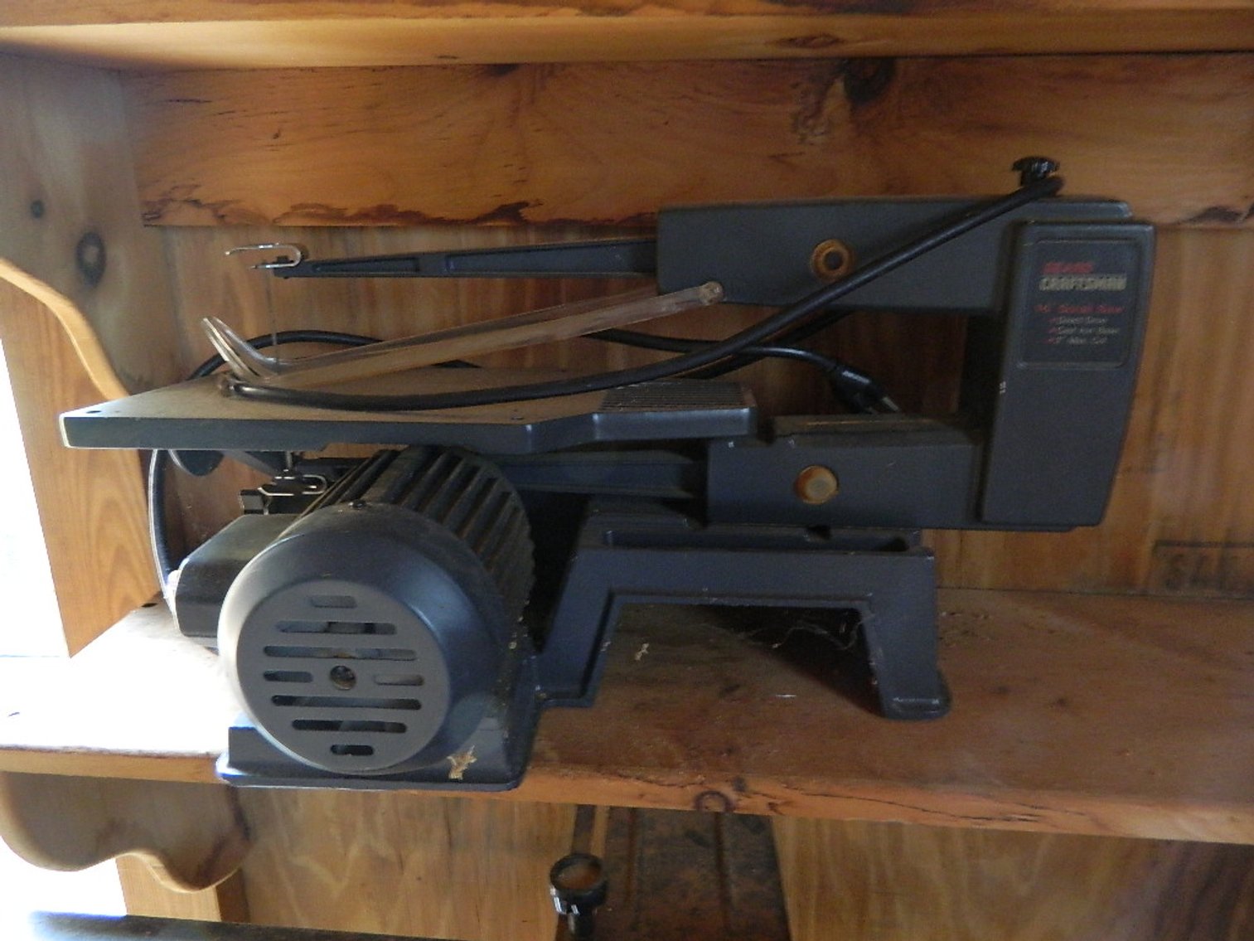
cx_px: 627
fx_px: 906
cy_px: 470
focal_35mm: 25
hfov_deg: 69.4
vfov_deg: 54.9
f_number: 3.1
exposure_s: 1/6
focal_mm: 4.5
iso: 400
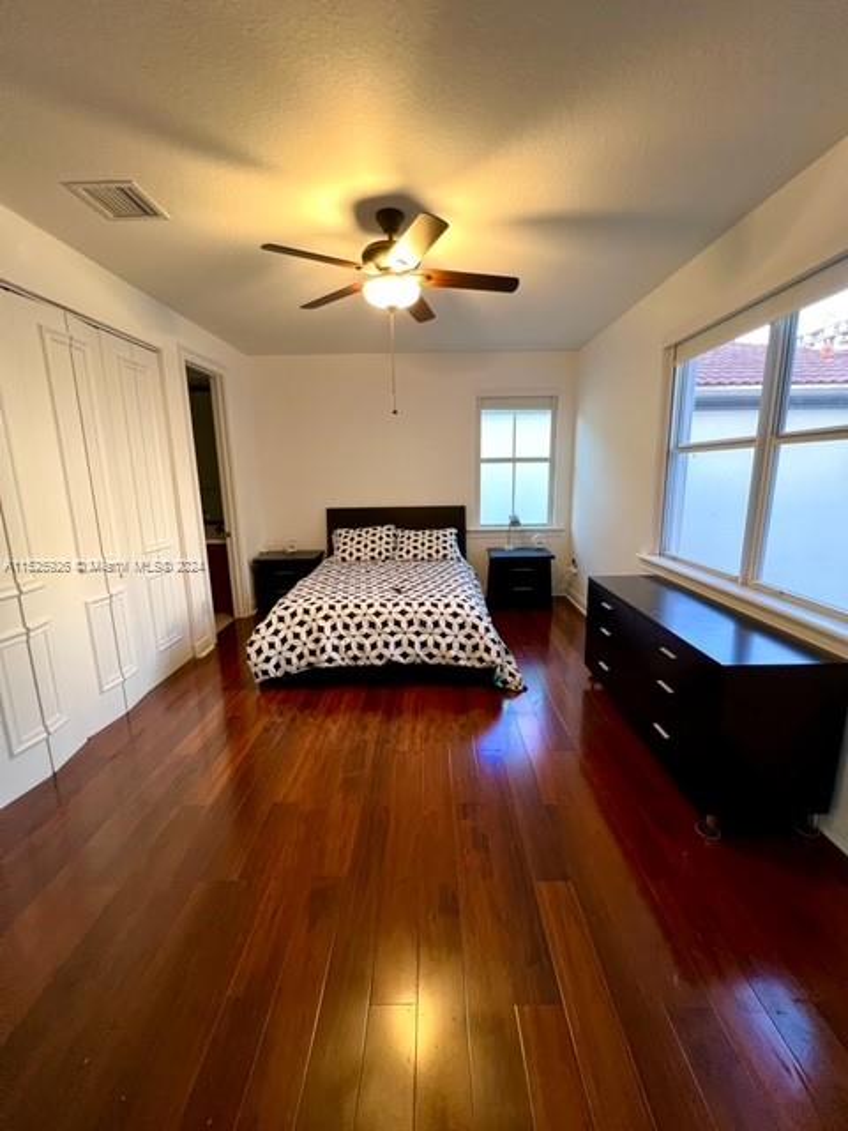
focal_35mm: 13
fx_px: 425
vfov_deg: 106.2
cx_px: 424
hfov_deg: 89.9
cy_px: 566
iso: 400
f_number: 1.8
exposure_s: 1/60
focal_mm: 1.57
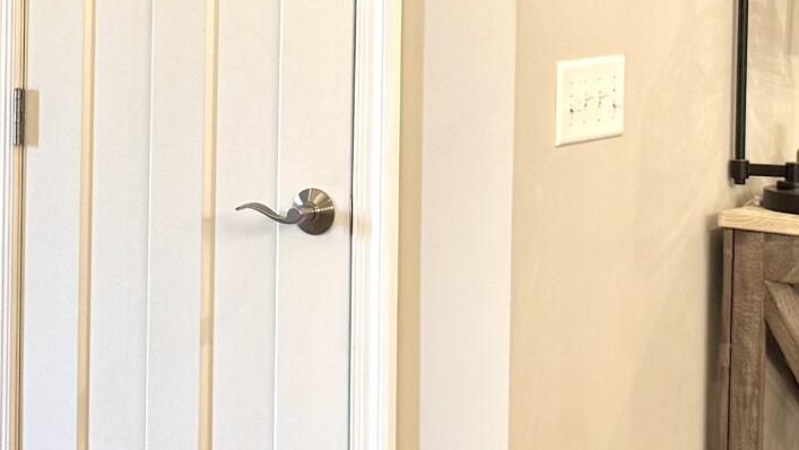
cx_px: -113
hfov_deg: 18.4
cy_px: -23
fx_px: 2352
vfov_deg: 10.8
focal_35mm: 111
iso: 125
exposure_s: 1/60
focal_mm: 6.76
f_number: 1.78
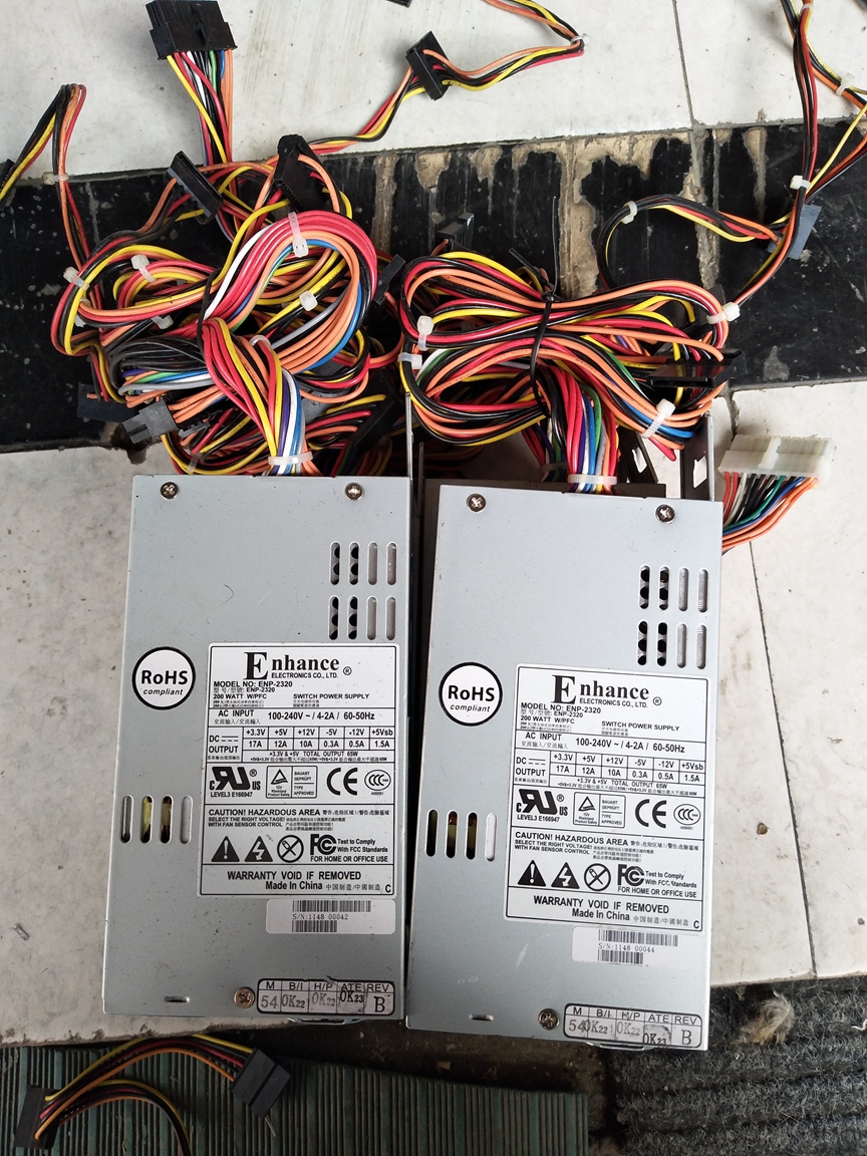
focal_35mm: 26
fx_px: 868
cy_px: 578
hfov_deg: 53.1
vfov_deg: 67.3
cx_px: 434
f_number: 2
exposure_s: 1/100
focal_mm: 3.88
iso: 80
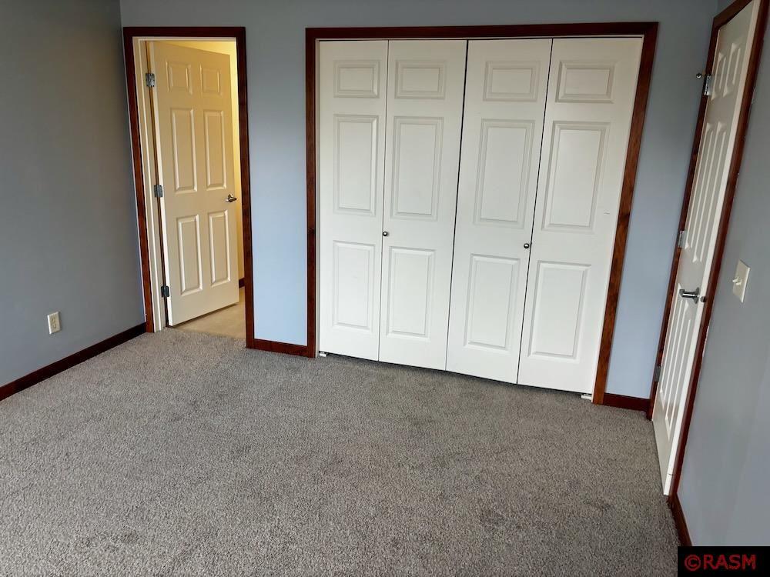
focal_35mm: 26
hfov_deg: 67.3
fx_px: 578
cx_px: 385
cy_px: 288
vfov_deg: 53.1
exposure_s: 1/60
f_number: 1.6
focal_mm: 5.96
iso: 100
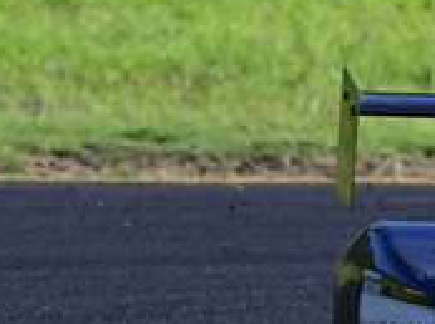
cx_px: 769
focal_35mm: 2674
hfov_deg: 0.7
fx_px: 33533
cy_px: -49
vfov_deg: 0.6
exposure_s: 1/640
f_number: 11
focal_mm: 600
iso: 640
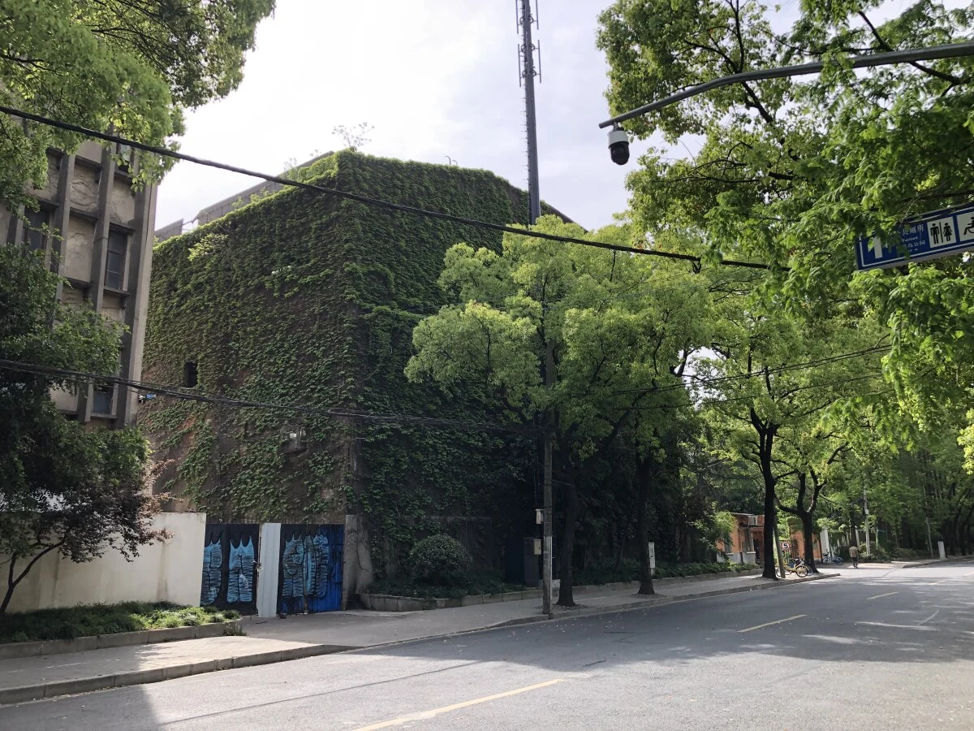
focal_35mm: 28
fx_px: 788
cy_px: 366
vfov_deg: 49.7
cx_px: 487
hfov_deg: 63.4
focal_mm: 4
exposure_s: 1/762
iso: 20
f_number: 1.8
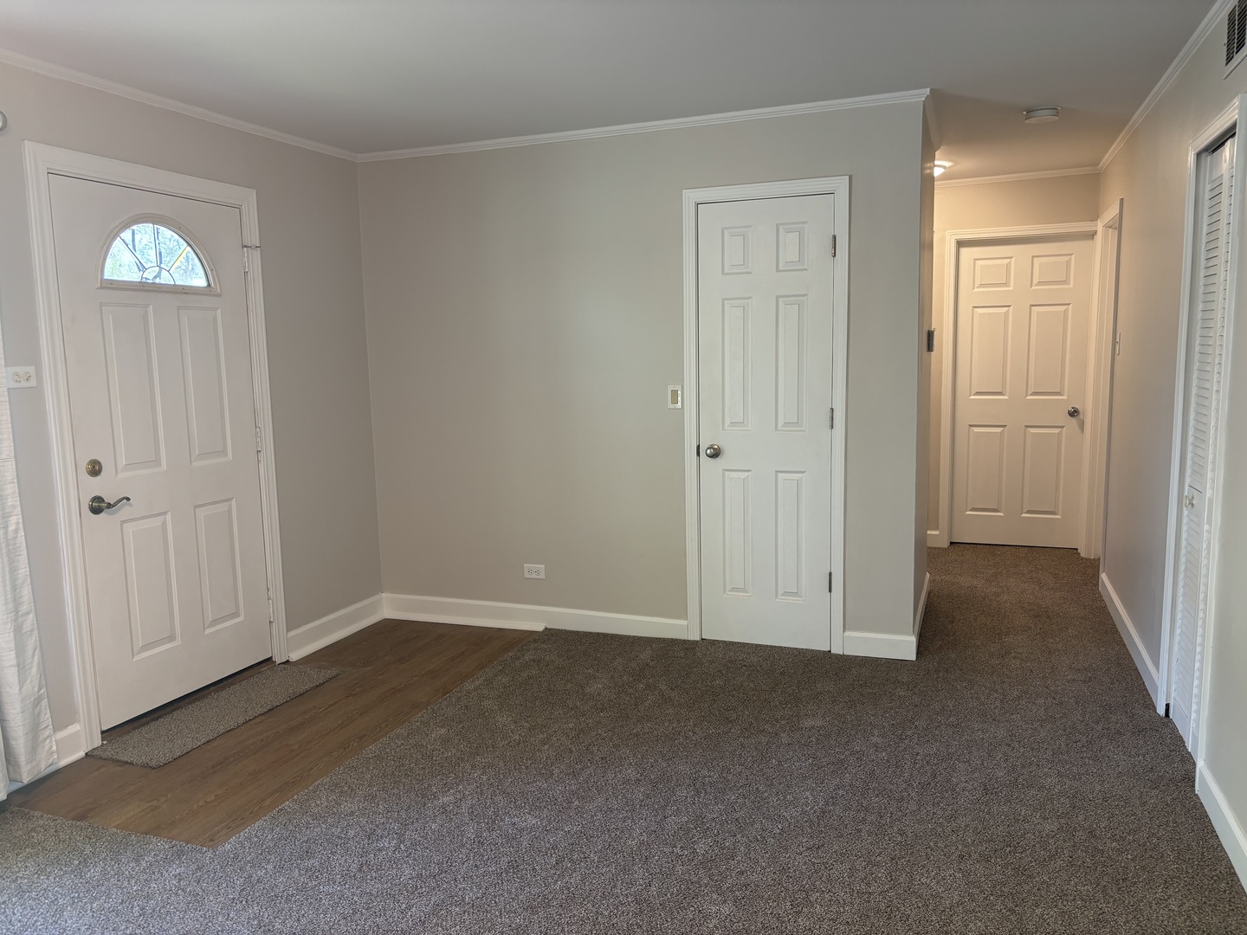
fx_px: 937
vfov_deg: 53.1
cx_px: 624
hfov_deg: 67.3
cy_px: 468
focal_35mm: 26
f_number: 1.6
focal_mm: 5.96
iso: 100
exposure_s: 1/60
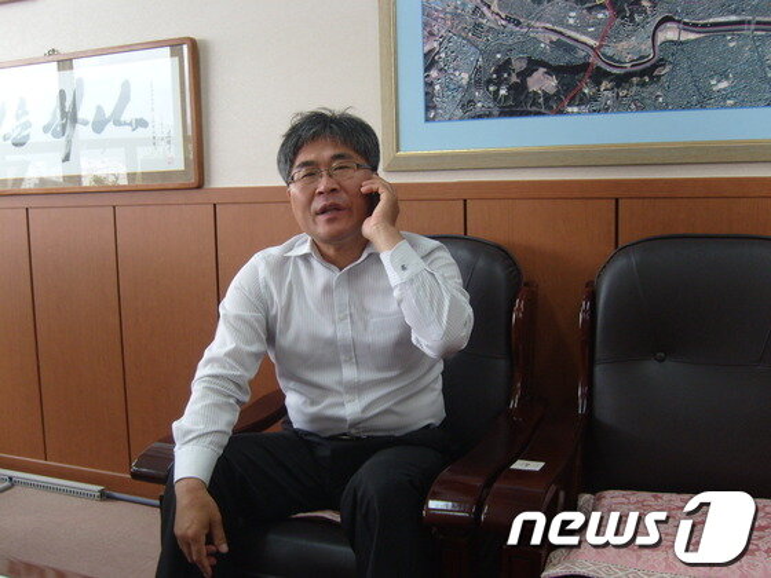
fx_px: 780
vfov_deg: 40.7
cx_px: 386
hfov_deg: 52.6
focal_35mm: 35
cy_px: 289
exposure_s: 1/45
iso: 100
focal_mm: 5.8
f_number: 2.8
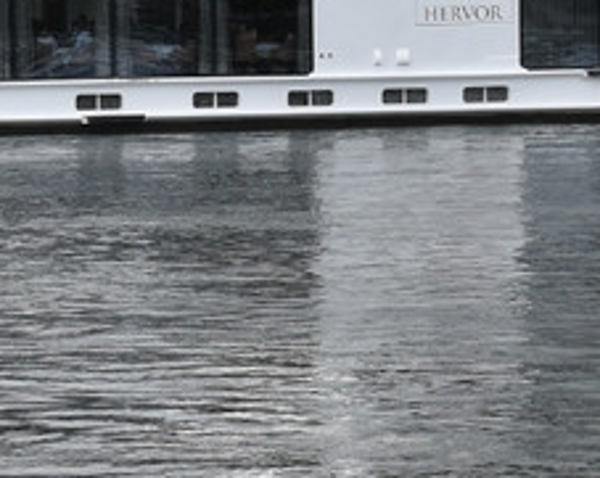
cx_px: -156
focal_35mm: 298
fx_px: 5285
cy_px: -103
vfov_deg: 5.2
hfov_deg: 6.5
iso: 200
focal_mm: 40
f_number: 9
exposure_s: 1/320
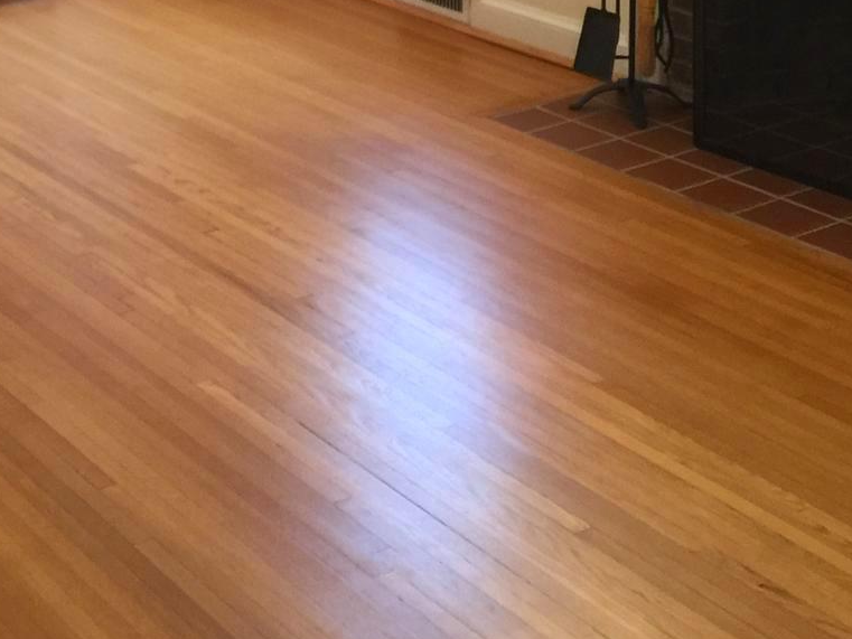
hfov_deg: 24.0
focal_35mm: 78
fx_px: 1920
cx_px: 20
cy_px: -172
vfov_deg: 17.8
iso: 80
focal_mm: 4.15
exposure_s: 1/15
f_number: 2.2
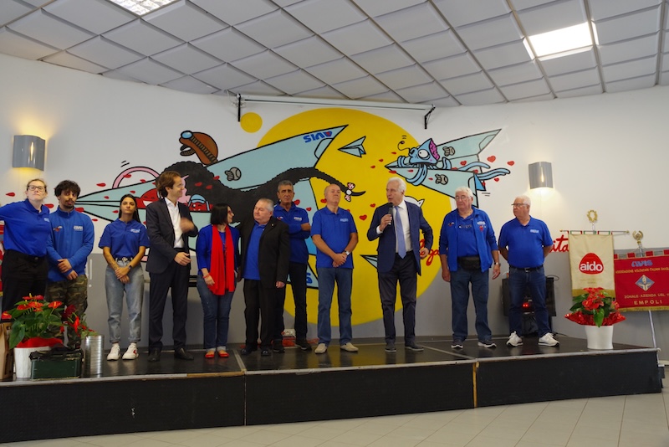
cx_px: 334
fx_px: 539
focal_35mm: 29
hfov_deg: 63.6
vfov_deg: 45.0
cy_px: 224
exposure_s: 1/50
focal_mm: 29
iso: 3200
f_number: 6.3
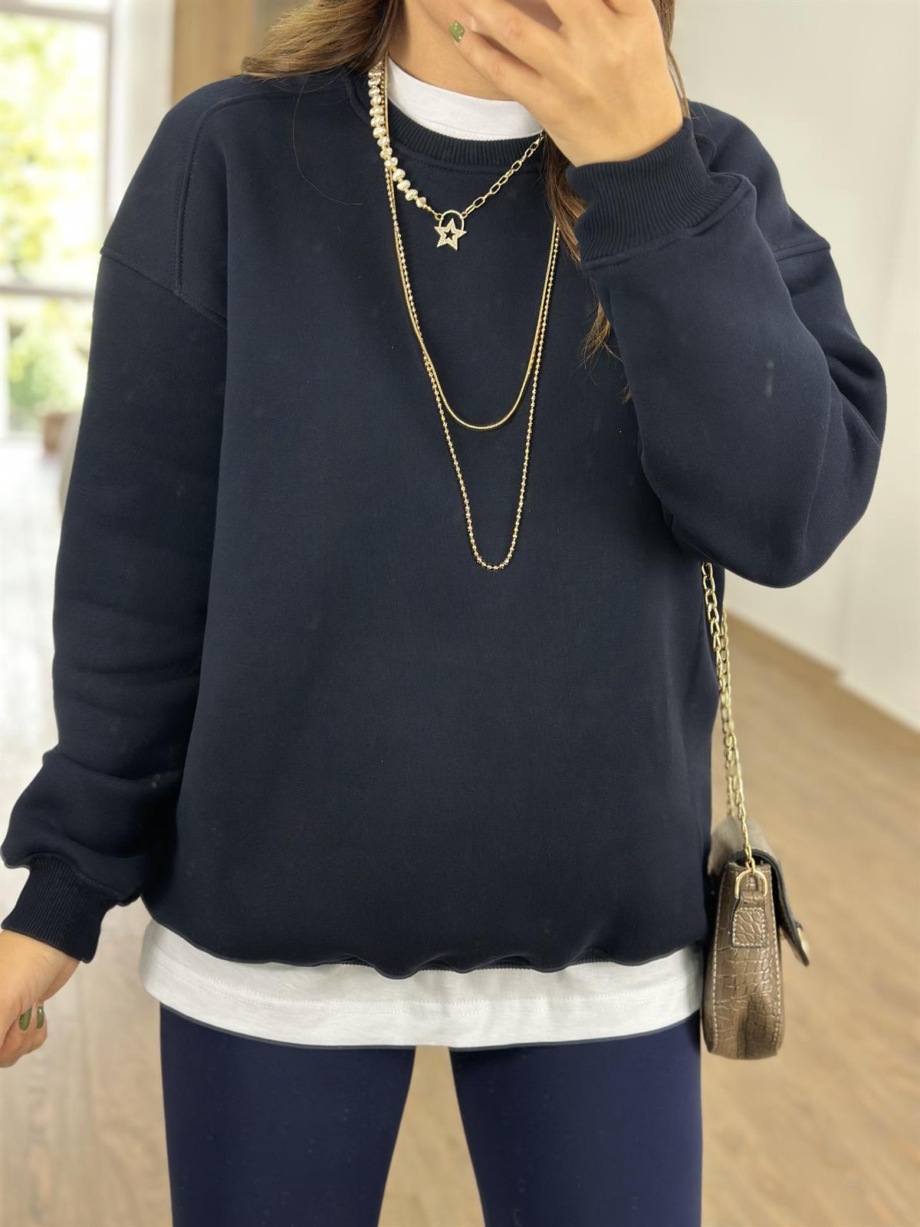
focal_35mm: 48
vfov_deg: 39.7
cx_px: 460
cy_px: 614
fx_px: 1701
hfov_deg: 30.3
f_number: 1.78
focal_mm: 6.86
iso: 160
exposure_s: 1/100
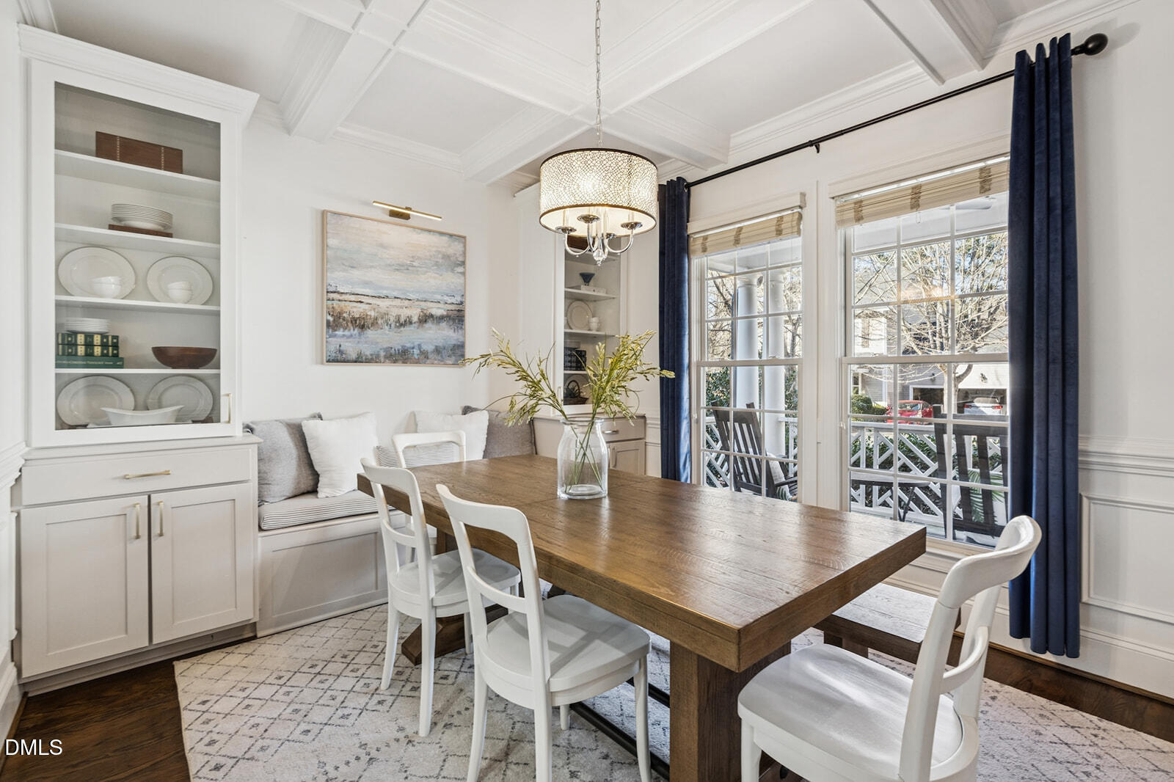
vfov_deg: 73.7
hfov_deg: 96.7
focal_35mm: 16
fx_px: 522
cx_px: 587
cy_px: 391
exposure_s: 1/25
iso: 400
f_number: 8
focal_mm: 16
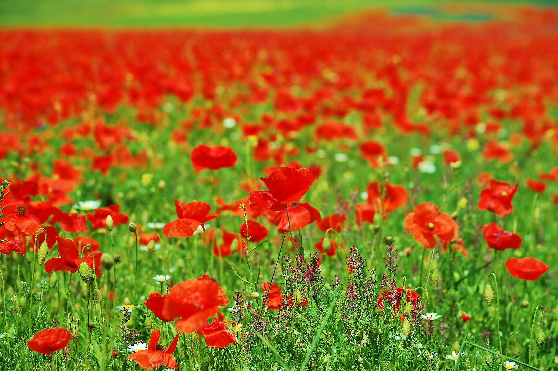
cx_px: 279
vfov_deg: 11.7
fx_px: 1812
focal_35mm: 117
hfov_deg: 17.5
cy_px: 186
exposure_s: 1/500
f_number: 5.6
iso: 200
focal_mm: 78
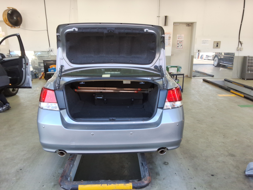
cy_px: 95
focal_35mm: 28
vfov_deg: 49.7
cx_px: 126
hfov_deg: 63.4
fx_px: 205
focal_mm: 2.91
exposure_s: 1/120
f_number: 1.9
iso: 36
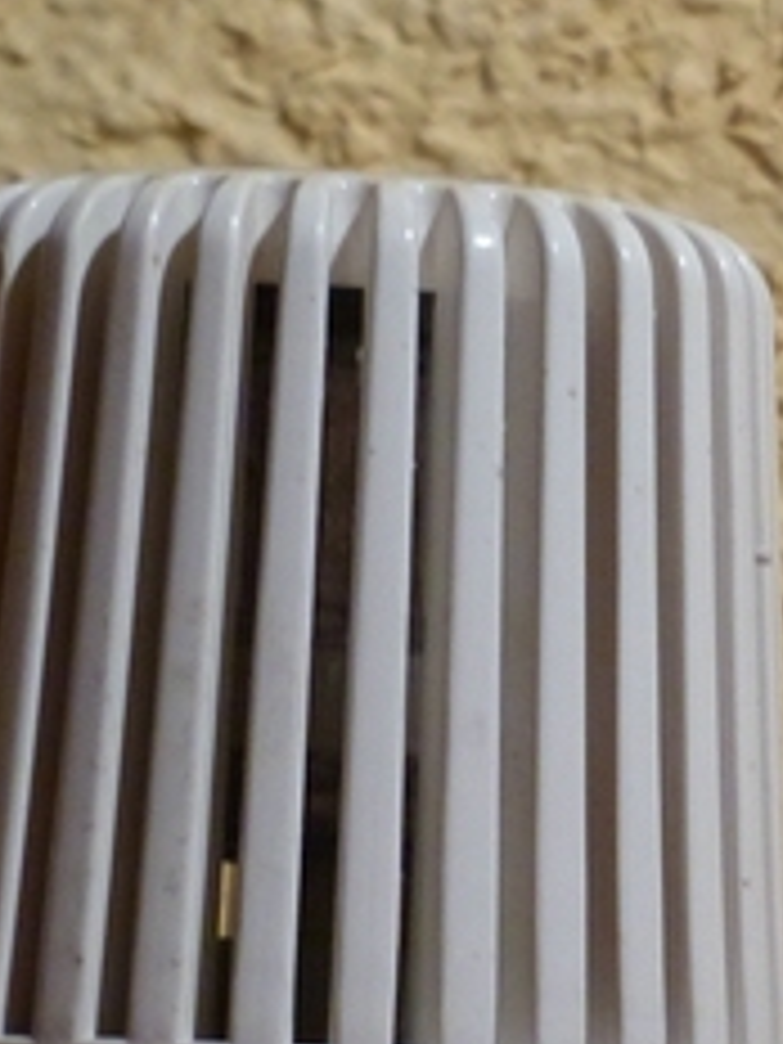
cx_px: 531
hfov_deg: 2.0
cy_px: 819
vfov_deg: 2.6
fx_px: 22770
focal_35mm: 755
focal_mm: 41.1
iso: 400
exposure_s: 1/40
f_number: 2.8
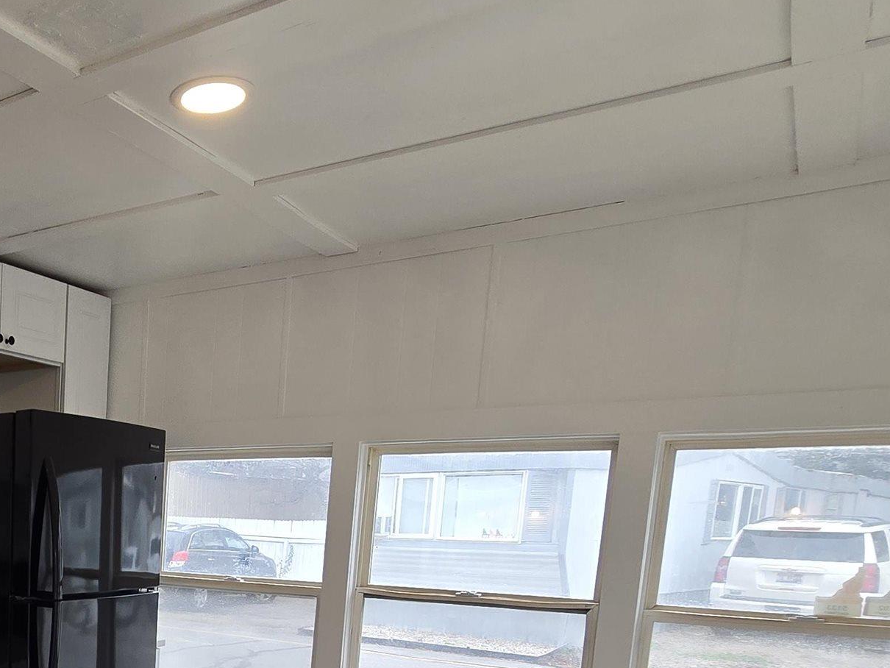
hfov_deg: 44.3
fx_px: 849
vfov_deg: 38.8
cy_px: 643
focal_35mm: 33
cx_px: -57
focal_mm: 2.2
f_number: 2.2
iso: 50
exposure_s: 1/134
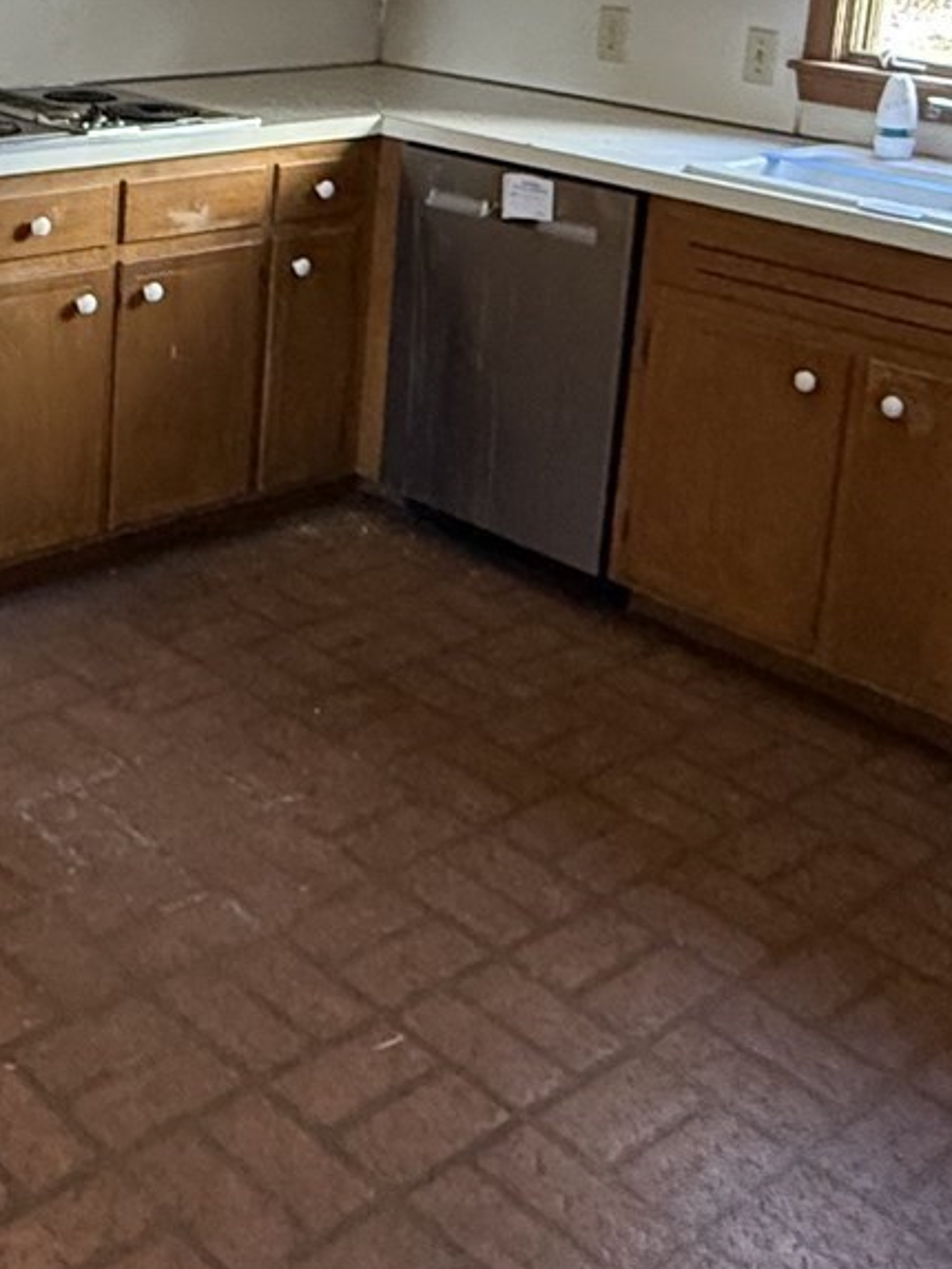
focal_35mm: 50
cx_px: 120
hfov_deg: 28.2
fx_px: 1833
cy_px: 235
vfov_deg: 36.7
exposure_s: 1/60
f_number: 2.2
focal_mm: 2.22
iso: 500
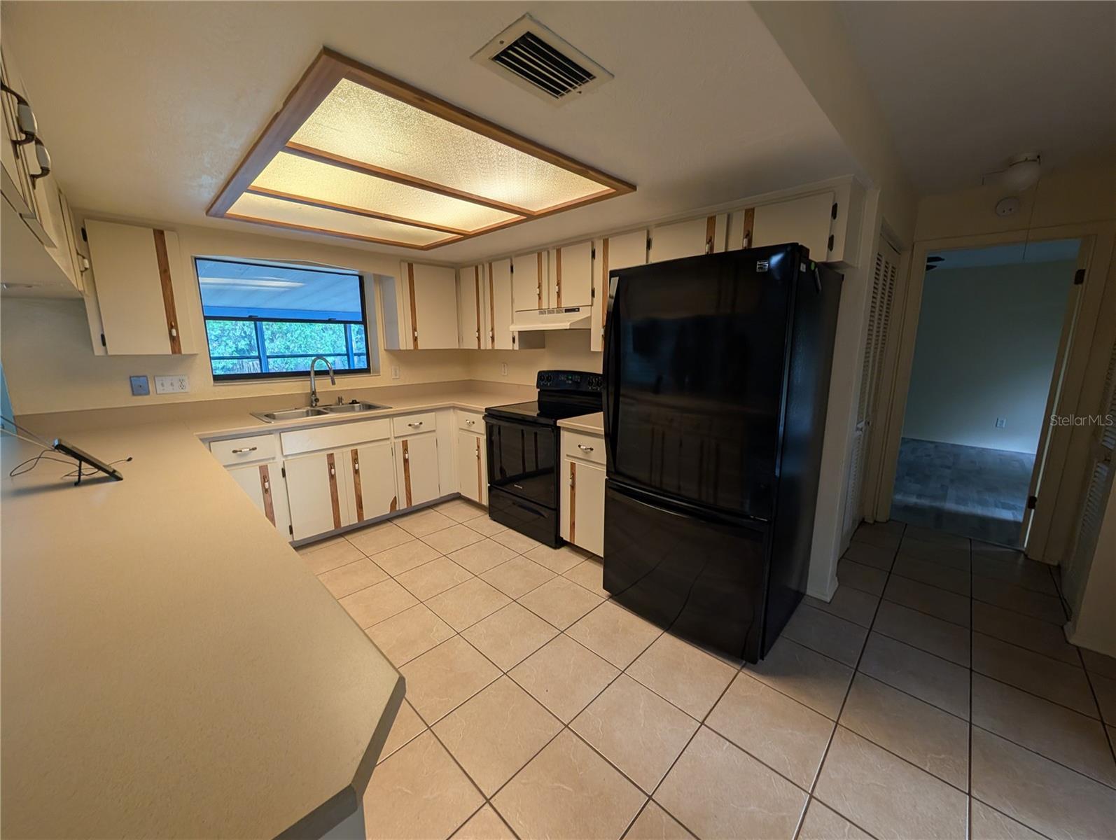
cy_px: 420
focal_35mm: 12
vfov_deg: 94.6
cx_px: 558
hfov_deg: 110.5
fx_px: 387
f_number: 1.7
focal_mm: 2.02
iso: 74
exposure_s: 1/120
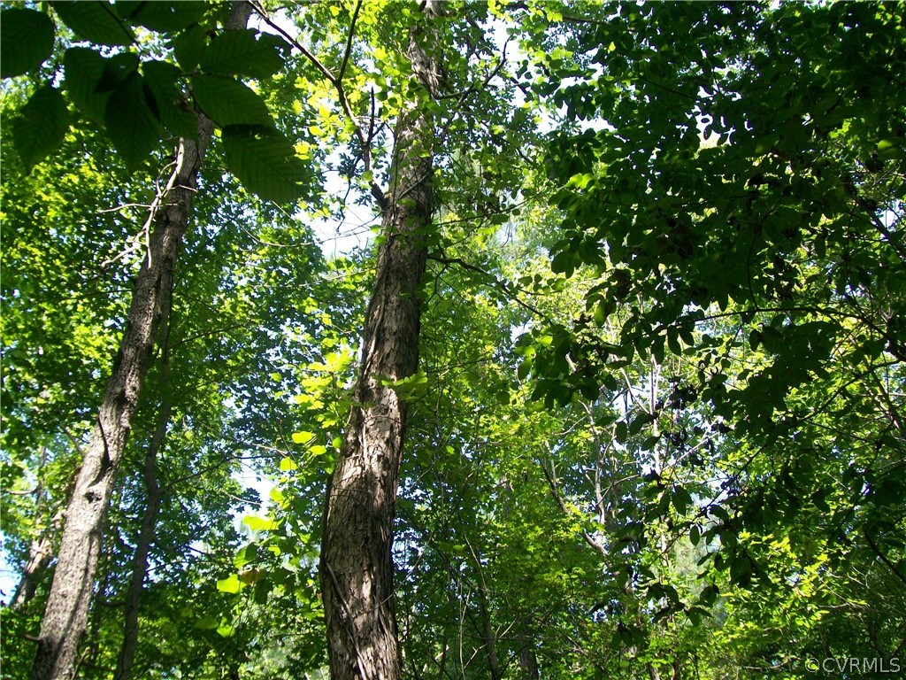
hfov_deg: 54.0
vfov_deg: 41.8
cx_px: 453
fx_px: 890
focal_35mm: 34
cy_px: 340
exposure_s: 1/160
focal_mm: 6.1
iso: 64
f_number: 2.7
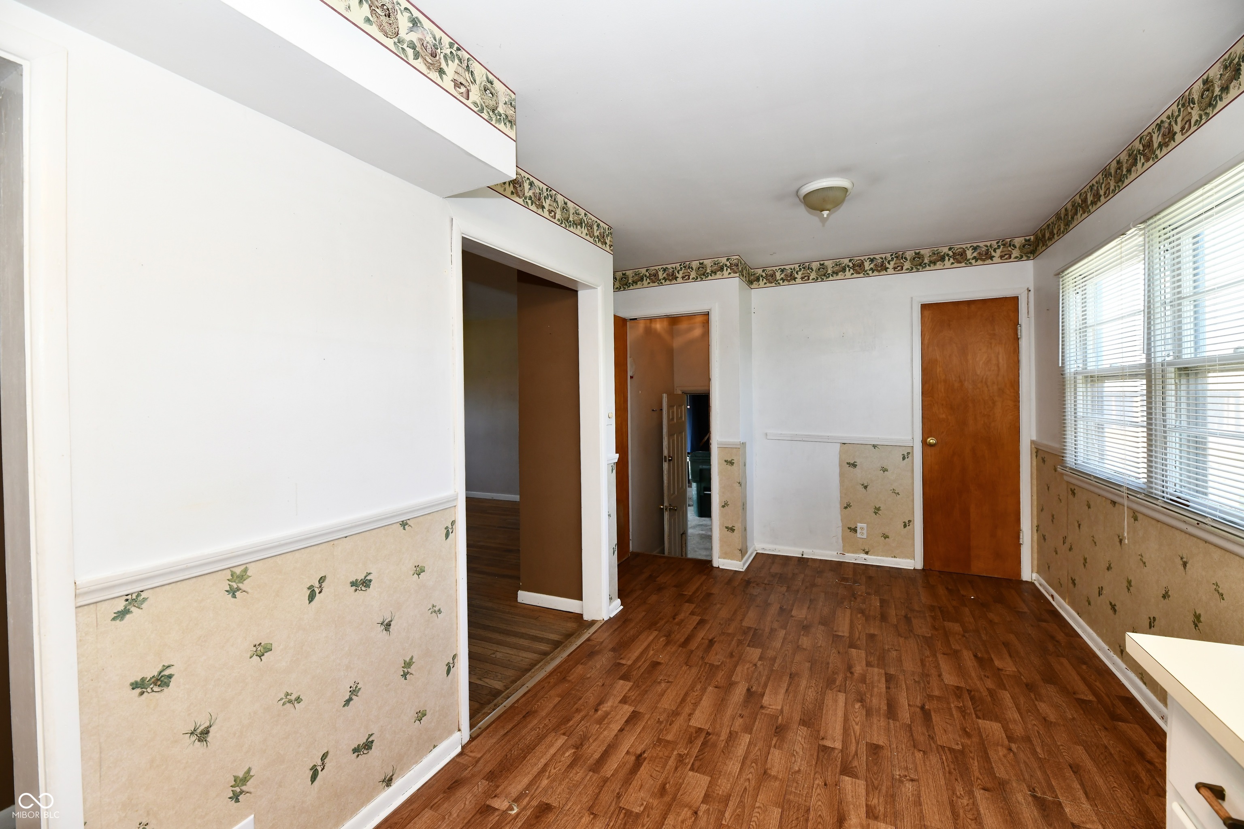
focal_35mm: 14
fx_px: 484
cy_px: 414
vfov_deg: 81.2
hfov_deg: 104.3
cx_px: 622
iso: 640
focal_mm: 14
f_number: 6.3
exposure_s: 1/60
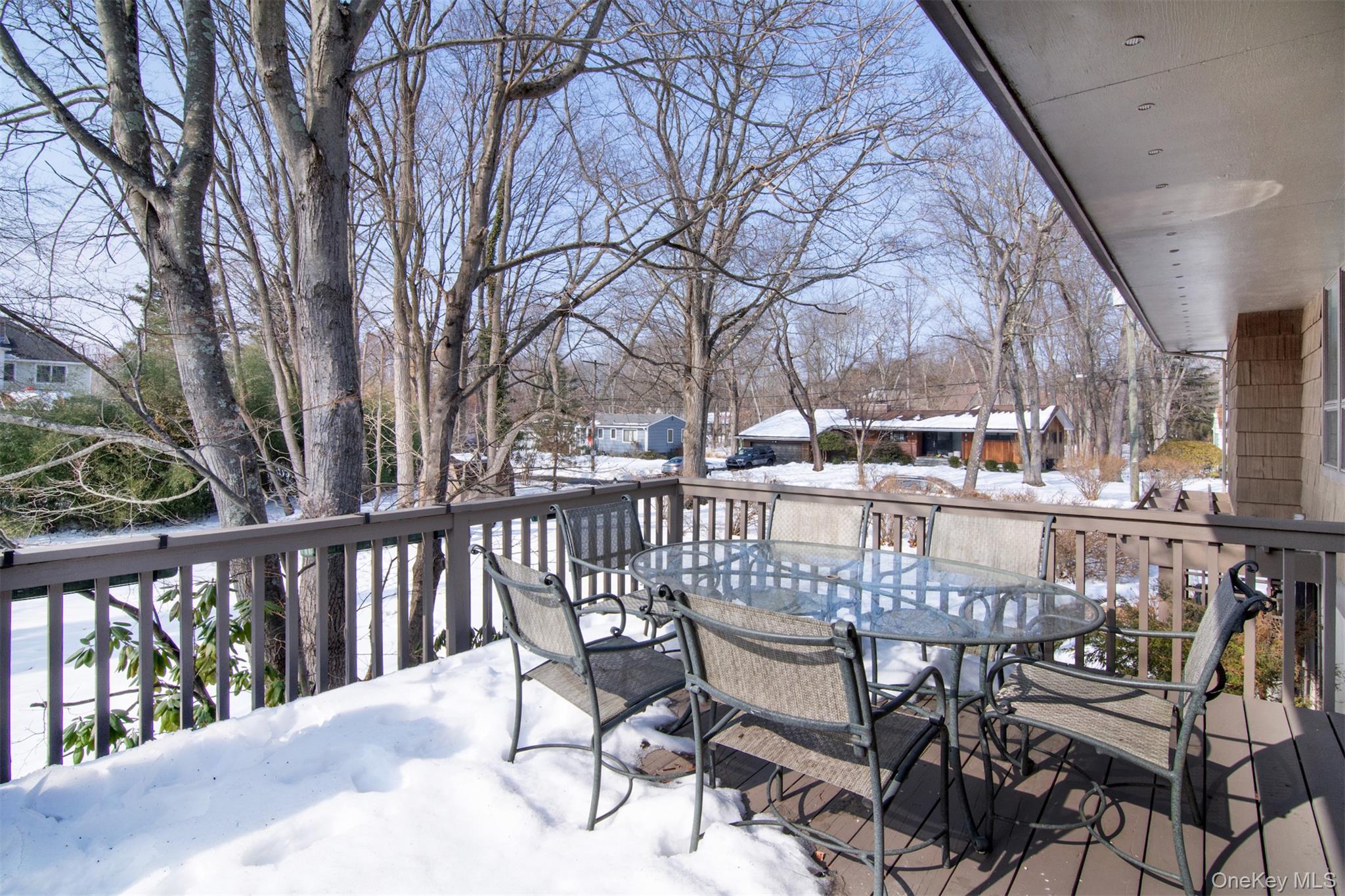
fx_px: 616
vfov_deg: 72.0
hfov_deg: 95.0
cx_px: 672
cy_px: 448
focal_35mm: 16
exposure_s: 1/250
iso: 500
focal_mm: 11
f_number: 14
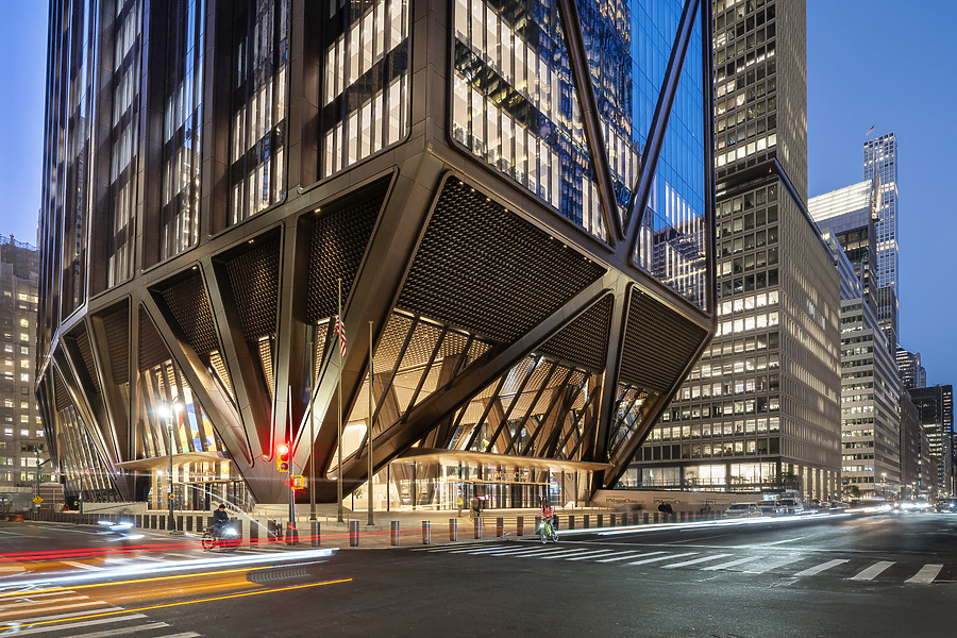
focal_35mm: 19
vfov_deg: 64.6
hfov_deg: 86.9
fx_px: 505
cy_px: 319
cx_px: 478
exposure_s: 2.5
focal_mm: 19
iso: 64
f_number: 8
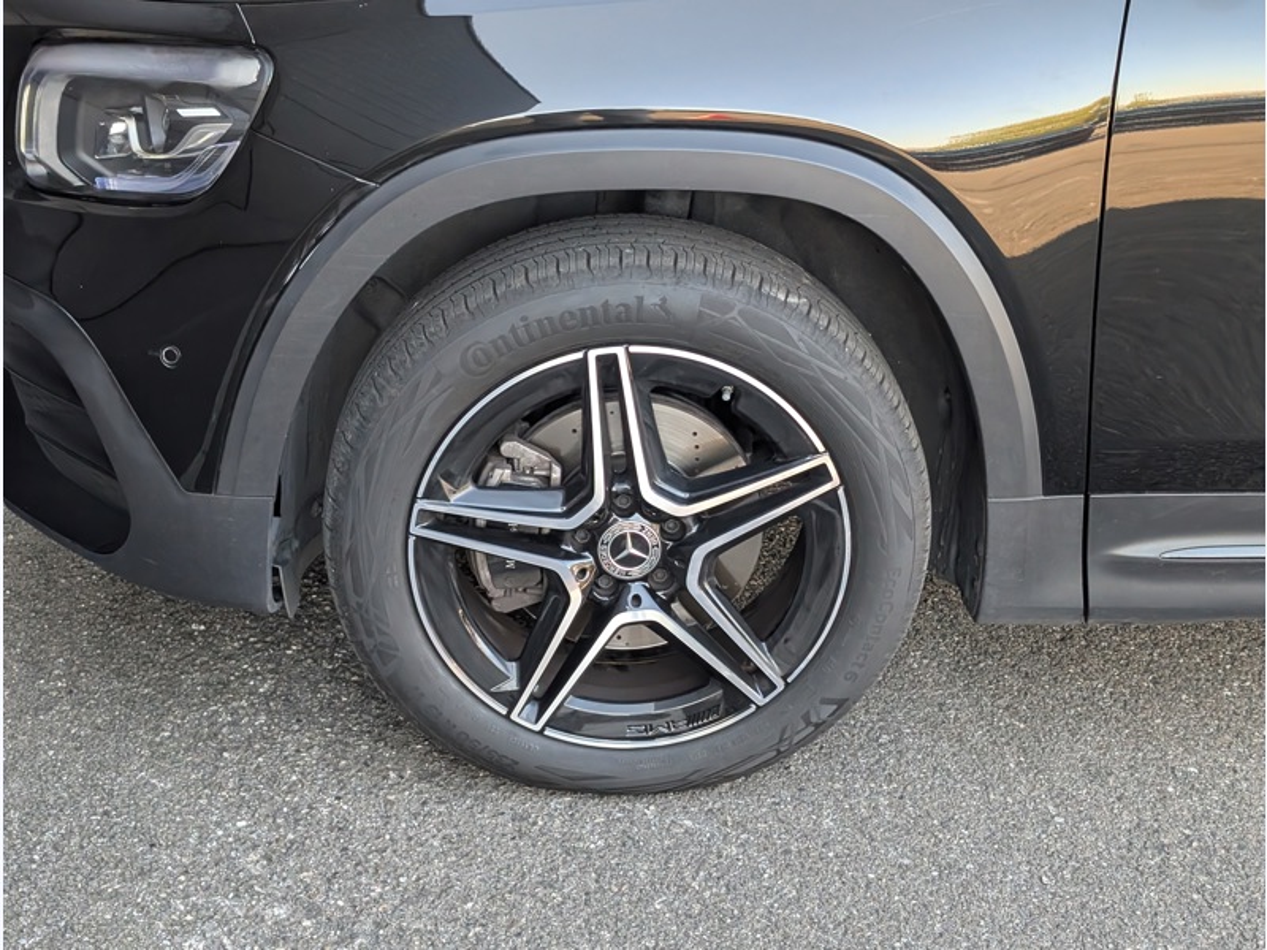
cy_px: 475
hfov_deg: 38.9
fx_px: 1793
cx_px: 634
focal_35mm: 49
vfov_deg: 29.7
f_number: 1.68
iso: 496
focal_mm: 6.9
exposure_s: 1/649
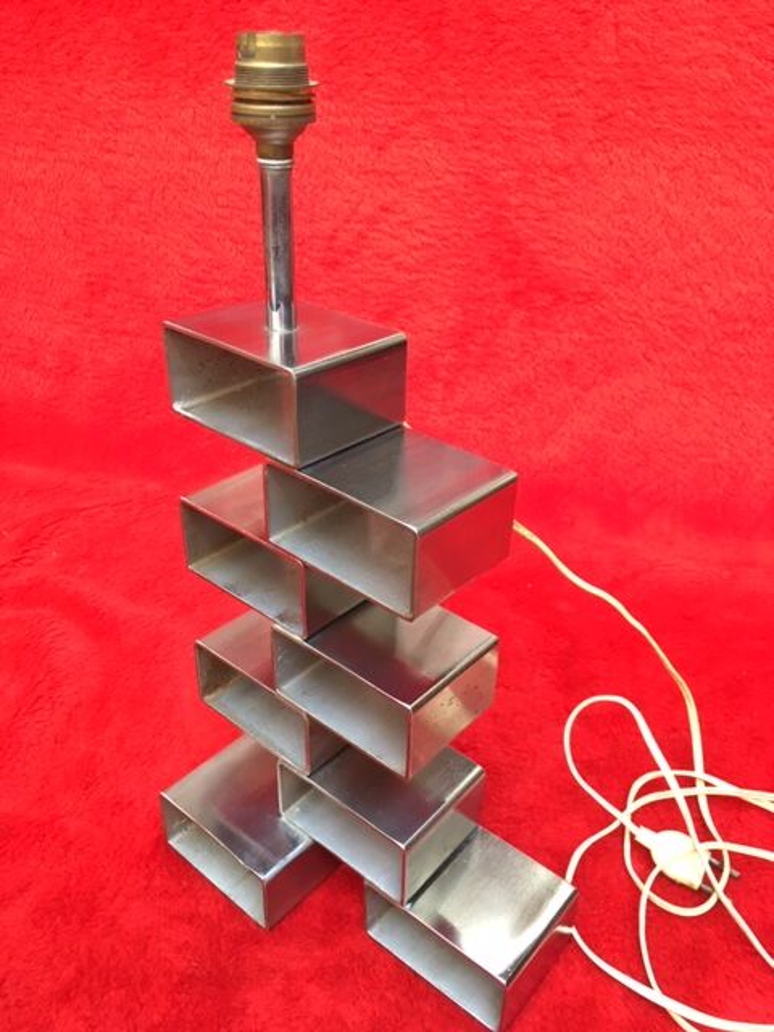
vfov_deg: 61.7
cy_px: 516
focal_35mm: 29
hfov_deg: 48.2
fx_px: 865
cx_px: 387
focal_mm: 4.15
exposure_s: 1/33
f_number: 2.2
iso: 125
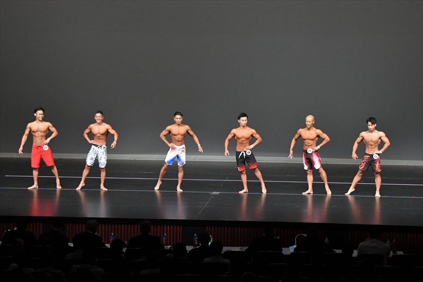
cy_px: 141
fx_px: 1268
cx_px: 212
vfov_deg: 12.7
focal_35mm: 108
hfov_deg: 18.9
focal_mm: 72
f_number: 5.6
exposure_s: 1/400
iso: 4000
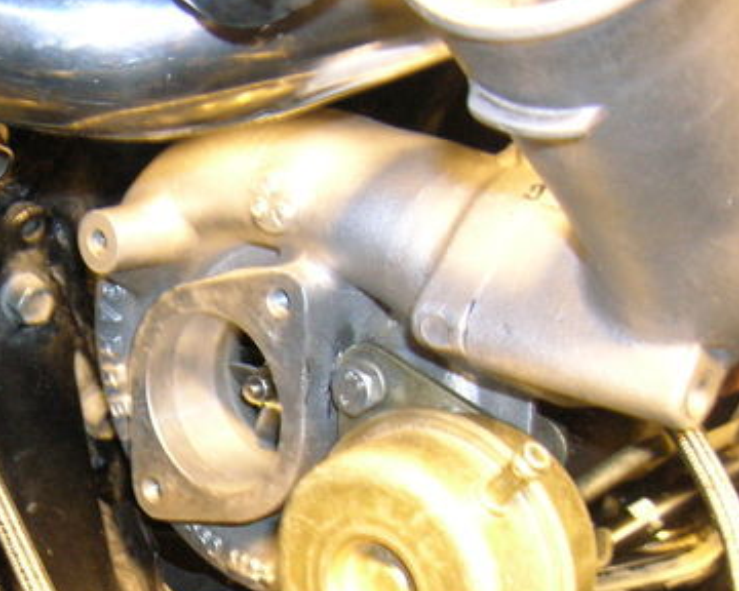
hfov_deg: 30.7
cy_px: 483
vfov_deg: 25.3
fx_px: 1290
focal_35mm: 59
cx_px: 86
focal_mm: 5.7
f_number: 2.9
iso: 200
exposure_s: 1.5
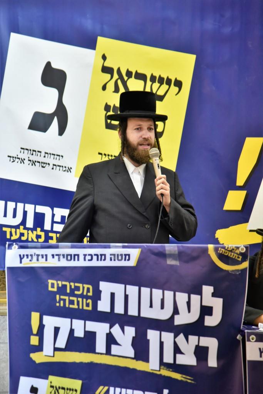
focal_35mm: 120
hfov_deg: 11.4
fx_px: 1314
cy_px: 197
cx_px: 132
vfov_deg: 17.1
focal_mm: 120
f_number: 4
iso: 1600
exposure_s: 1/400
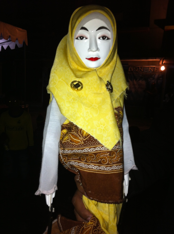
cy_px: 117
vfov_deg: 52.7
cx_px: 87
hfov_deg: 40.6
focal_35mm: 35
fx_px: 235
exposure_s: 1/21
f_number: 2.8
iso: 80
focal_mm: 3.85
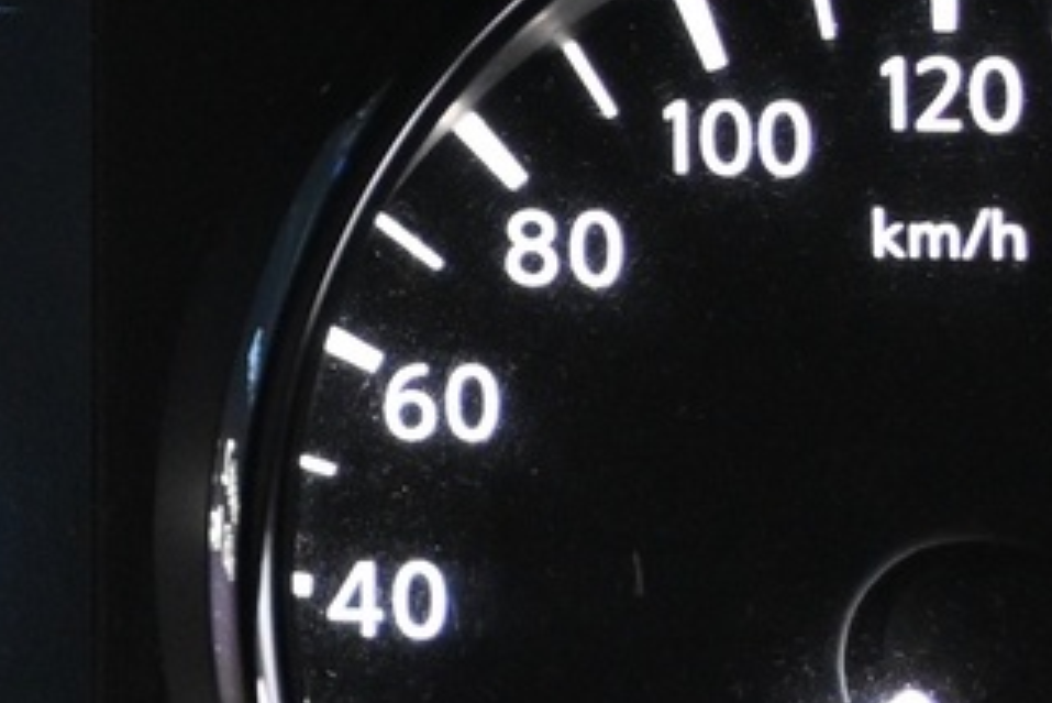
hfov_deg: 9.6
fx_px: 6118
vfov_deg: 6.6
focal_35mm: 209
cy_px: 413
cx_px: -366
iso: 2000
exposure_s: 1/40
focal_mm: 27.5
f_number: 4.5
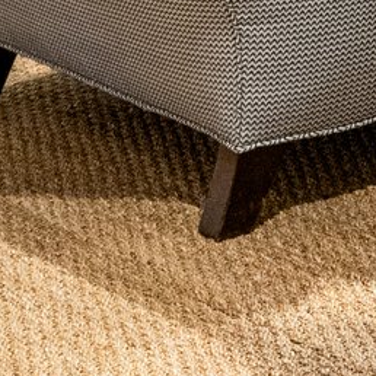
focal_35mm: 247
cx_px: 1293
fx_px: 3035
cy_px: -921
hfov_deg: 6.3
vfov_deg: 6.3
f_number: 5.6
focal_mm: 25
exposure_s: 1/8
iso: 800
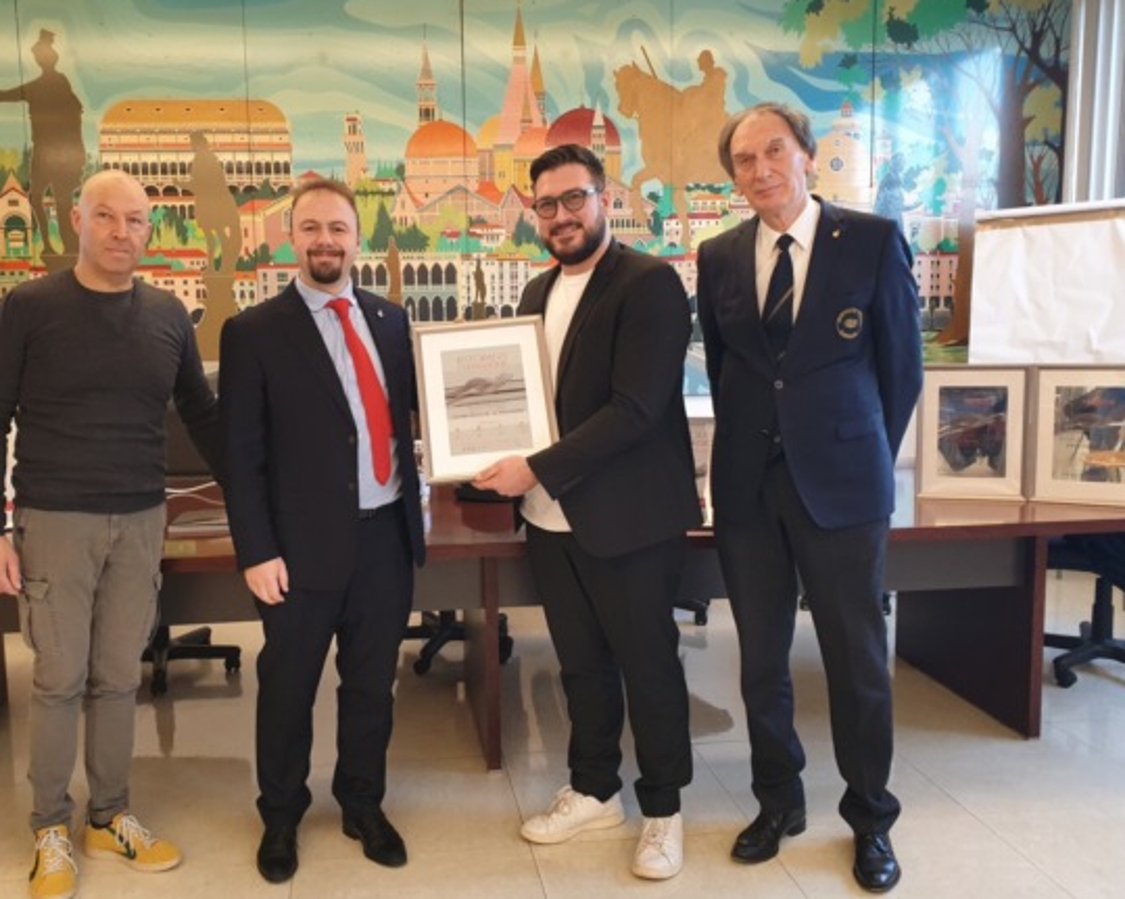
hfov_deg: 55.4
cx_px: 474
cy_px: 471
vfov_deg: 45.8
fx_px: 1065
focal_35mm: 32
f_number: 2.4
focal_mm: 4.3
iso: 250
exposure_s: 1/50
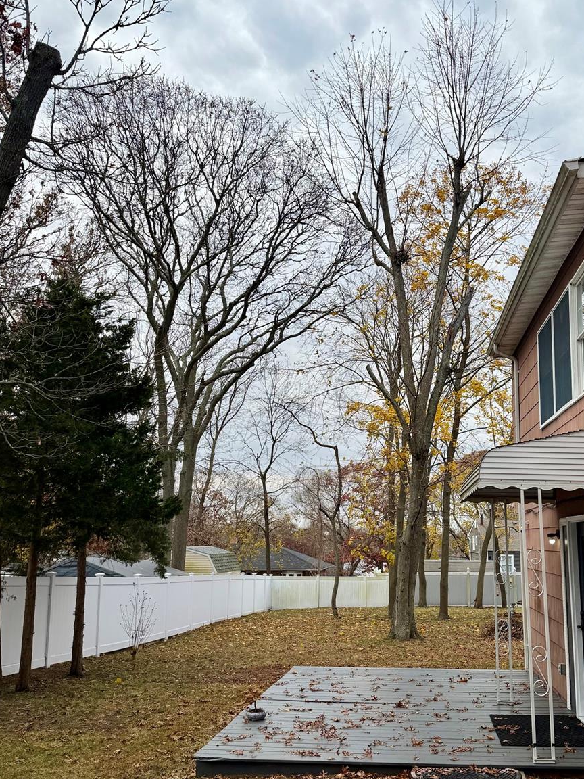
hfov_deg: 43.7
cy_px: 431
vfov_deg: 56.7
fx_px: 720
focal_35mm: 32
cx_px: 376
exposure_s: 1/2801
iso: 80
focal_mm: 6.76
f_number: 1.78
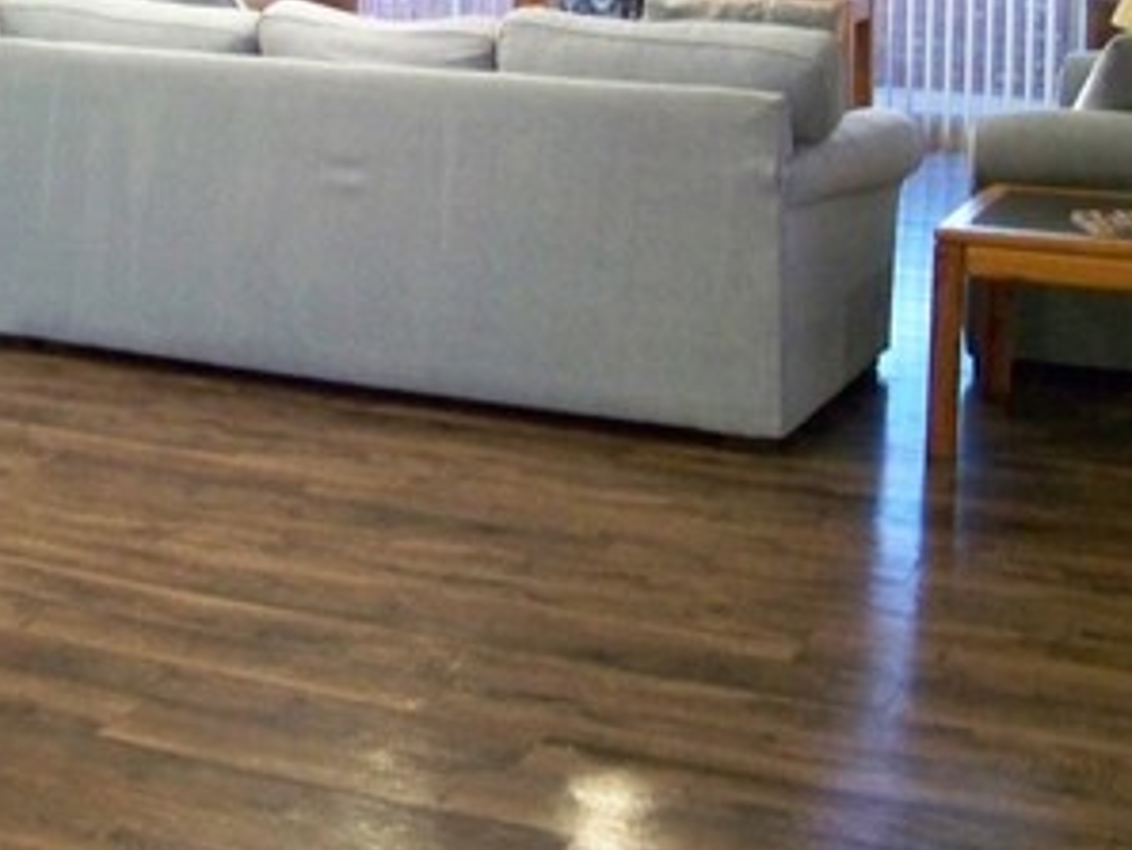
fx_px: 2323
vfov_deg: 20.3
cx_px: 354
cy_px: 57
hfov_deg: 27.2
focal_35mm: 71
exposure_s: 1/30
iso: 640
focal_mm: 5.85
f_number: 2.8
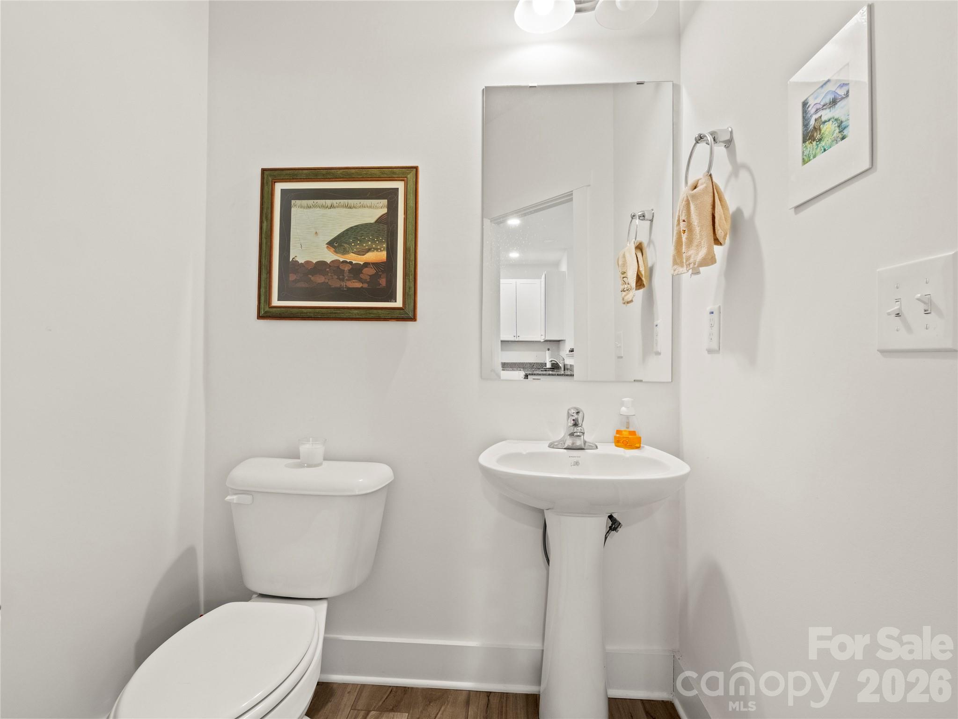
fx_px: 443
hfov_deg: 94.5
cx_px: 479
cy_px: 360
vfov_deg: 78.1
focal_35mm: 16
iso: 400
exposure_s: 1/3
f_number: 6.3
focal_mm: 8
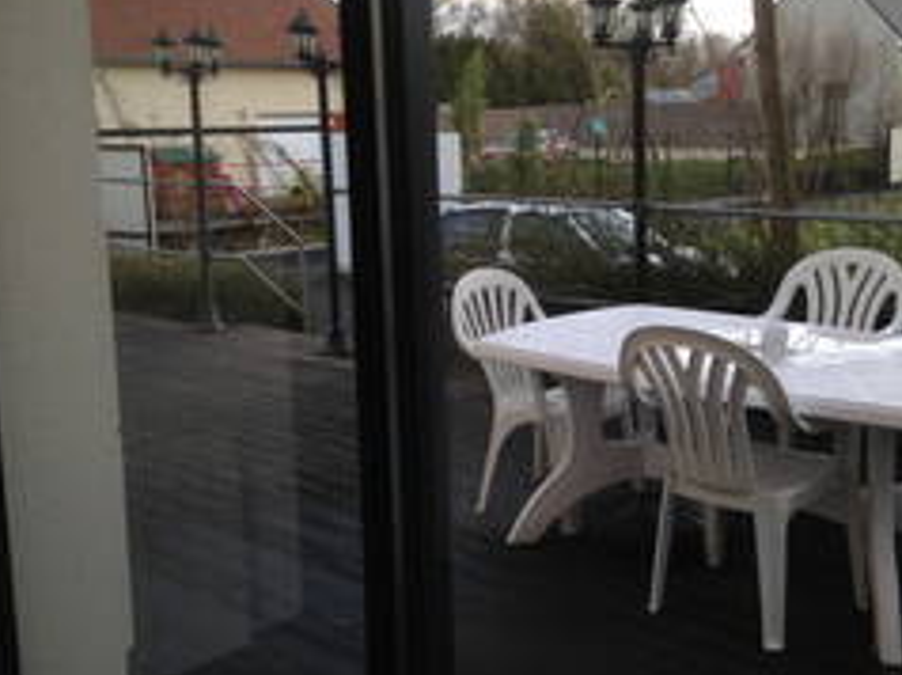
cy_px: 307
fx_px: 1302
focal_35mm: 50
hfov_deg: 38.0
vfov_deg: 29.0
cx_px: 561
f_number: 2.4
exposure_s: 1/20
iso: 50
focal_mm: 4.12
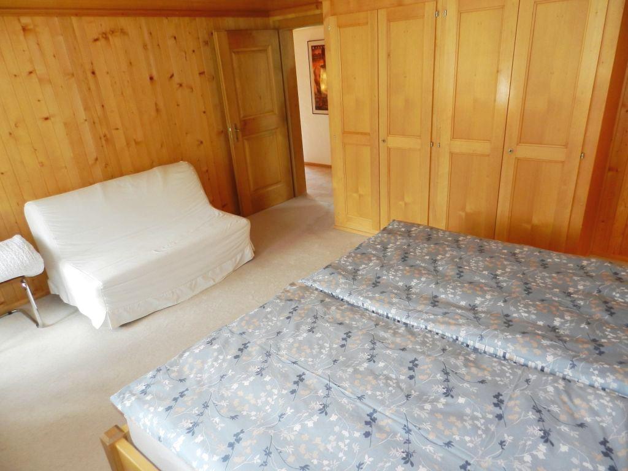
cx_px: 314
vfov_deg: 58.9
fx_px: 417
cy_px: 236
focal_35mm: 23
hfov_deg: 73.9
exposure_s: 1/30
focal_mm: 4
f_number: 3.4
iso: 200
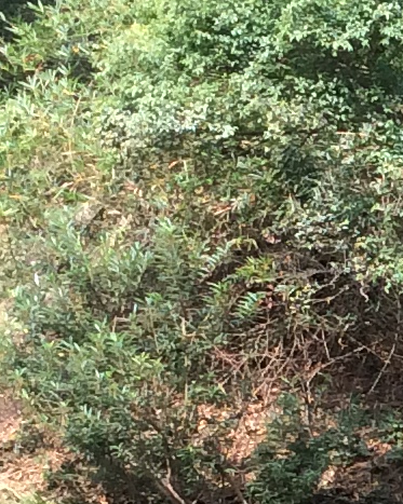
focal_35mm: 198
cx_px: 1098
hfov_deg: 7.1
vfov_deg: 9.6
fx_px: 2955
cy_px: 682
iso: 32
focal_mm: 4.15
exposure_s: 1/336
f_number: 2.2
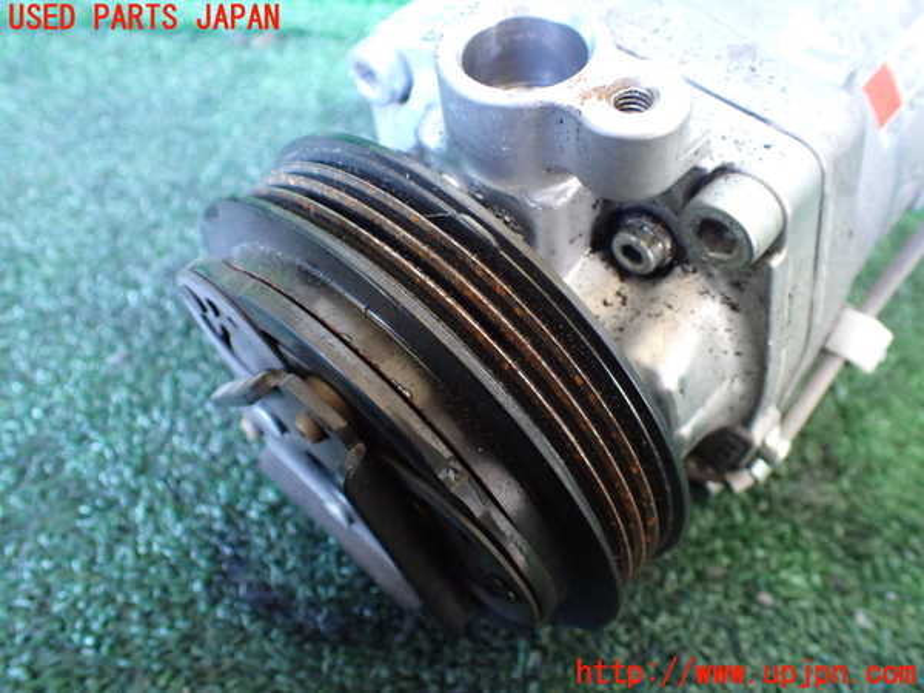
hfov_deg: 60.0
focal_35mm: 30
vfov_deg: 46.8
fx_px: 801
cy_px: 346
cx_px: 462
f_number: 2.3
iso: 1000
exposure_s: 1/30
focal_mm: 5.4
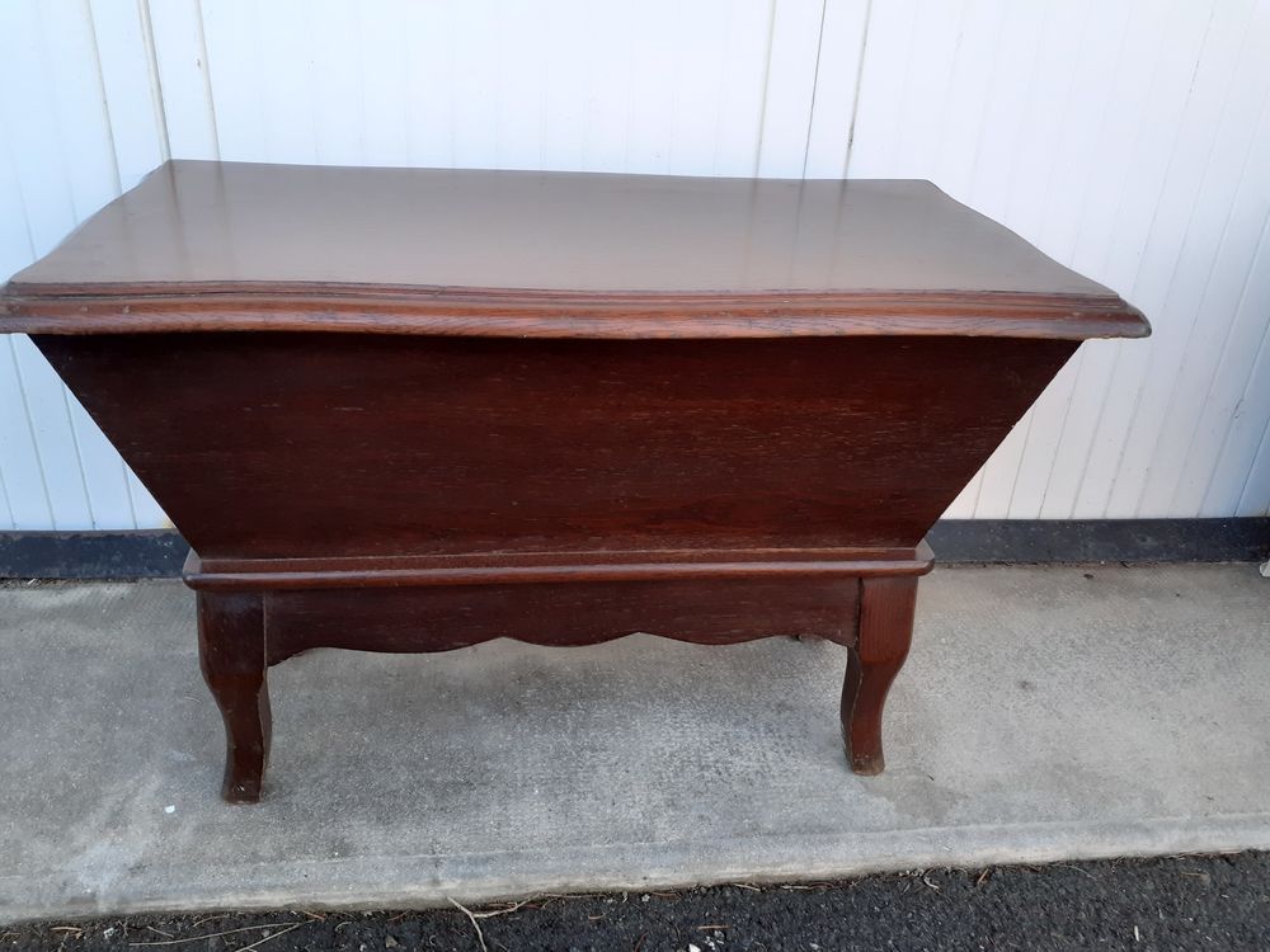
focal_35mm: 27
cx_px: 635
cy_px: 476
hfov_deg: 65.3
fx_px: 991
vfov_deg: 51.4
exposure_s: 1/100
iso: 64
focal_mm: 3.6
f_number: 1.9
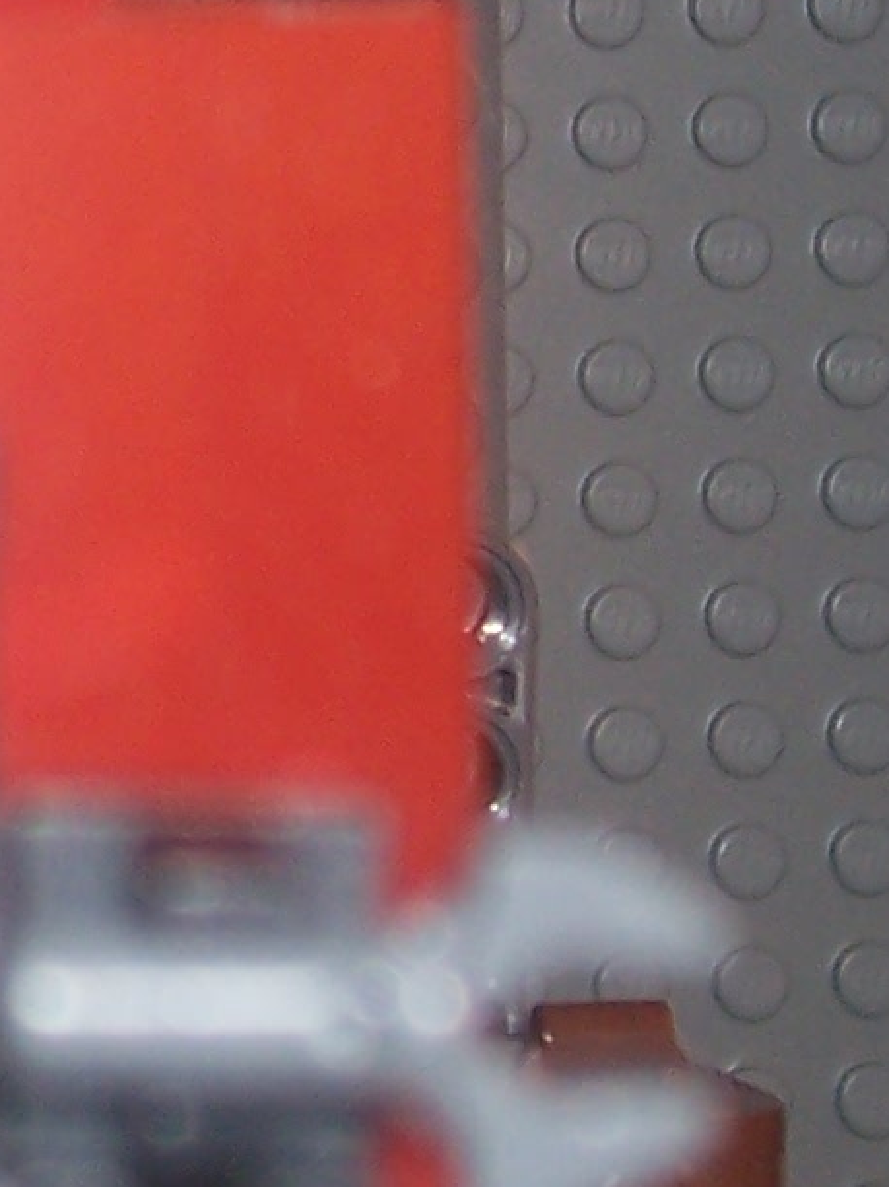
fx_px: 7604
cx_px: -644
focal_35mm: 222
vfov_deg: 8.8
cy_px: -177
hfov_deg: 6.6
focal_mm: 8.6
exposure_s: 1/60
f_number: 3.4
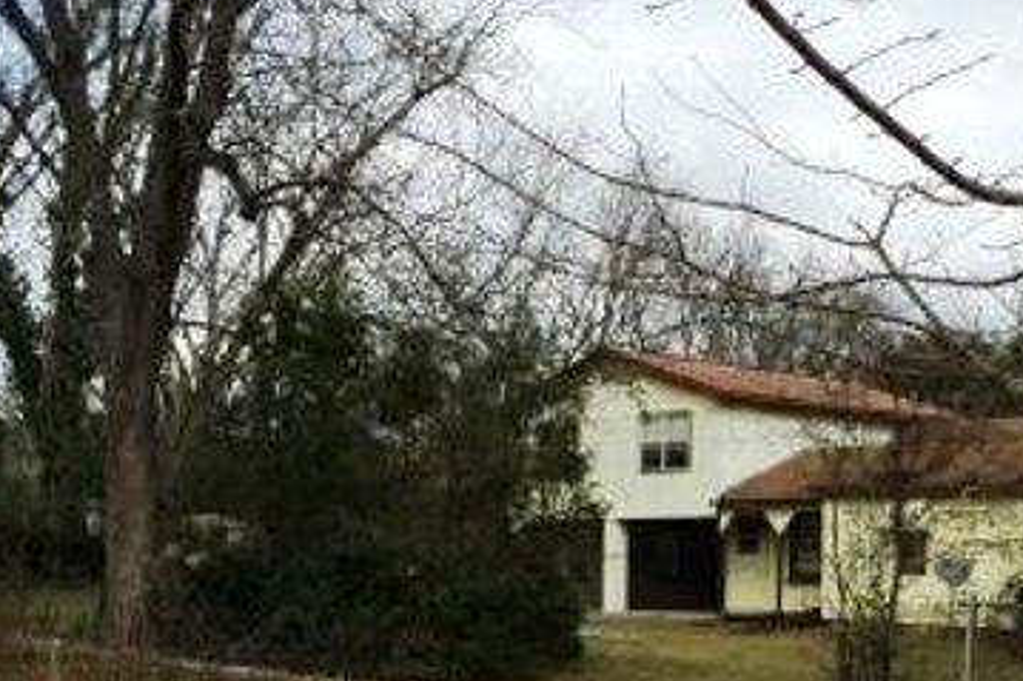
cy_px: 605
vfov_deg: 24.8
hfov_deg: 36.9
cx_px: 728
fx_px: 1505
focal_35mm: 53
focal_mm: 4.15
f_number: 2.2
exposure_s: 1/1414
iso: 32
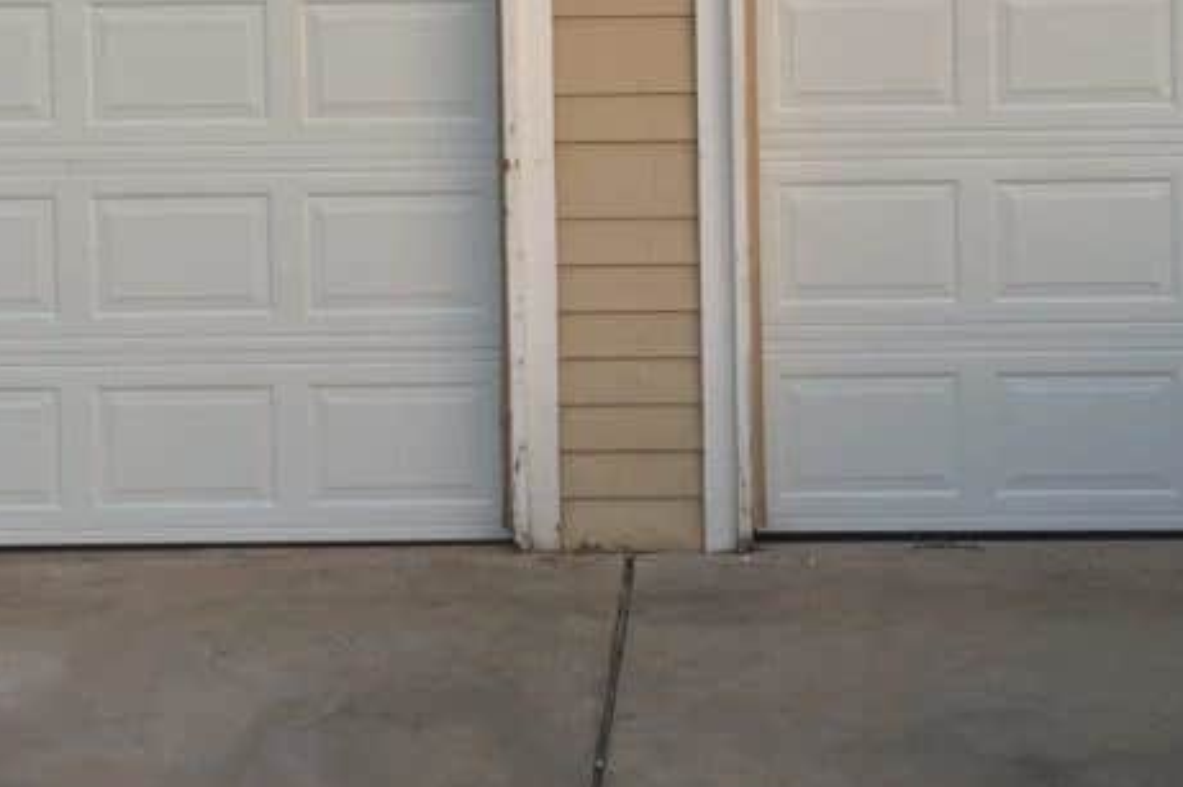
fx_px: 2201
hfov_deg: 30.1
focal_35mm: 67
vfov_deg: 20.1
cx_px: 636
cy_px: 159
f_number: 2.2
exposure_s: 1/120
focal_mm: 4.15
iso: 50
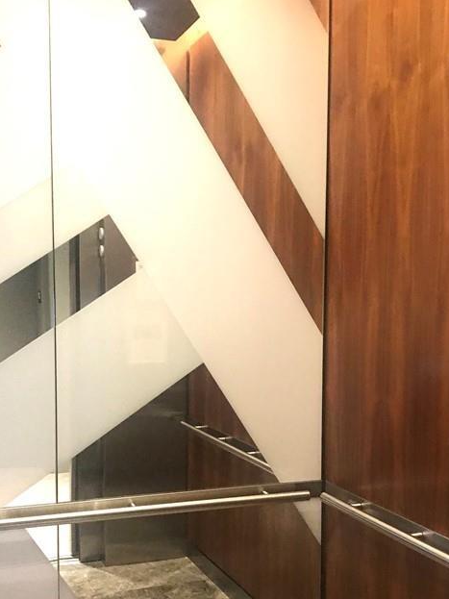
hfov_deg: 31.5
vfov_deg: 41.0
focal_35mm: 46
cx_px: 213
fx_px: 796
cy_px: 368
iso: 100
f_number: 1.8
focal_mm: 3.99
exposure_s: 1/12
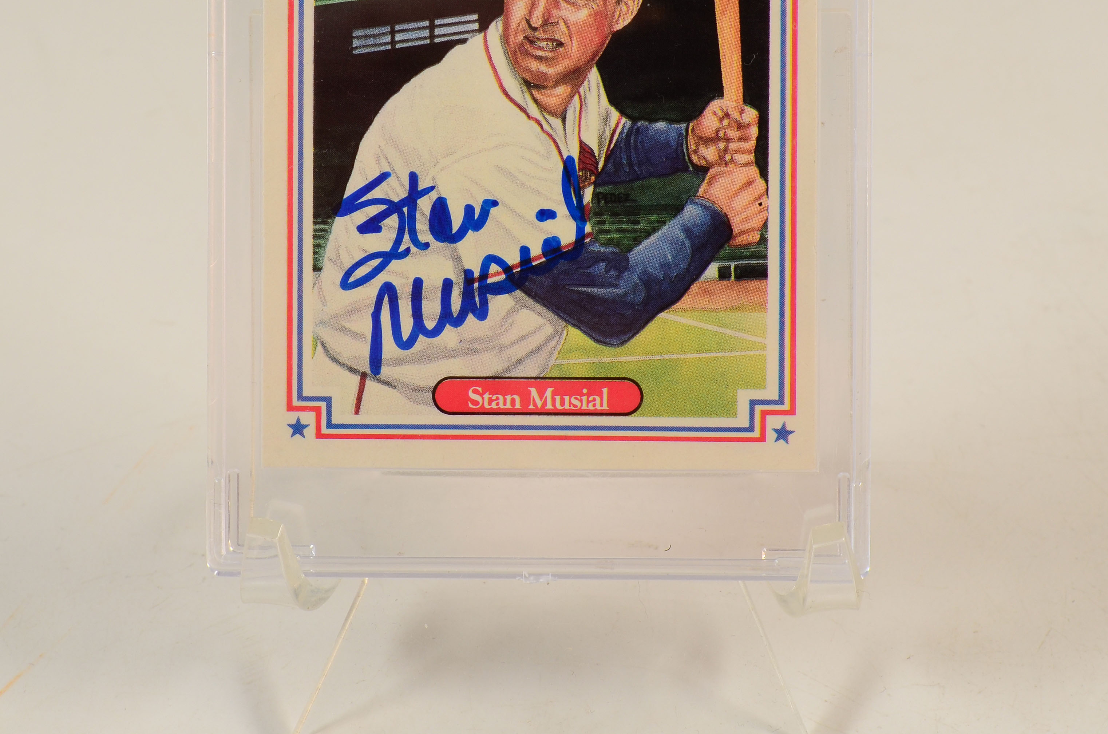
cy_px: 200
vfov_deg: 13.3
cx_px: 574
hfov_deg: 20.1
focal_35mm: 102
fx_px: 3133
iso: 200
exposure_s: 1/160
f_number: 13
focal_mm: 42
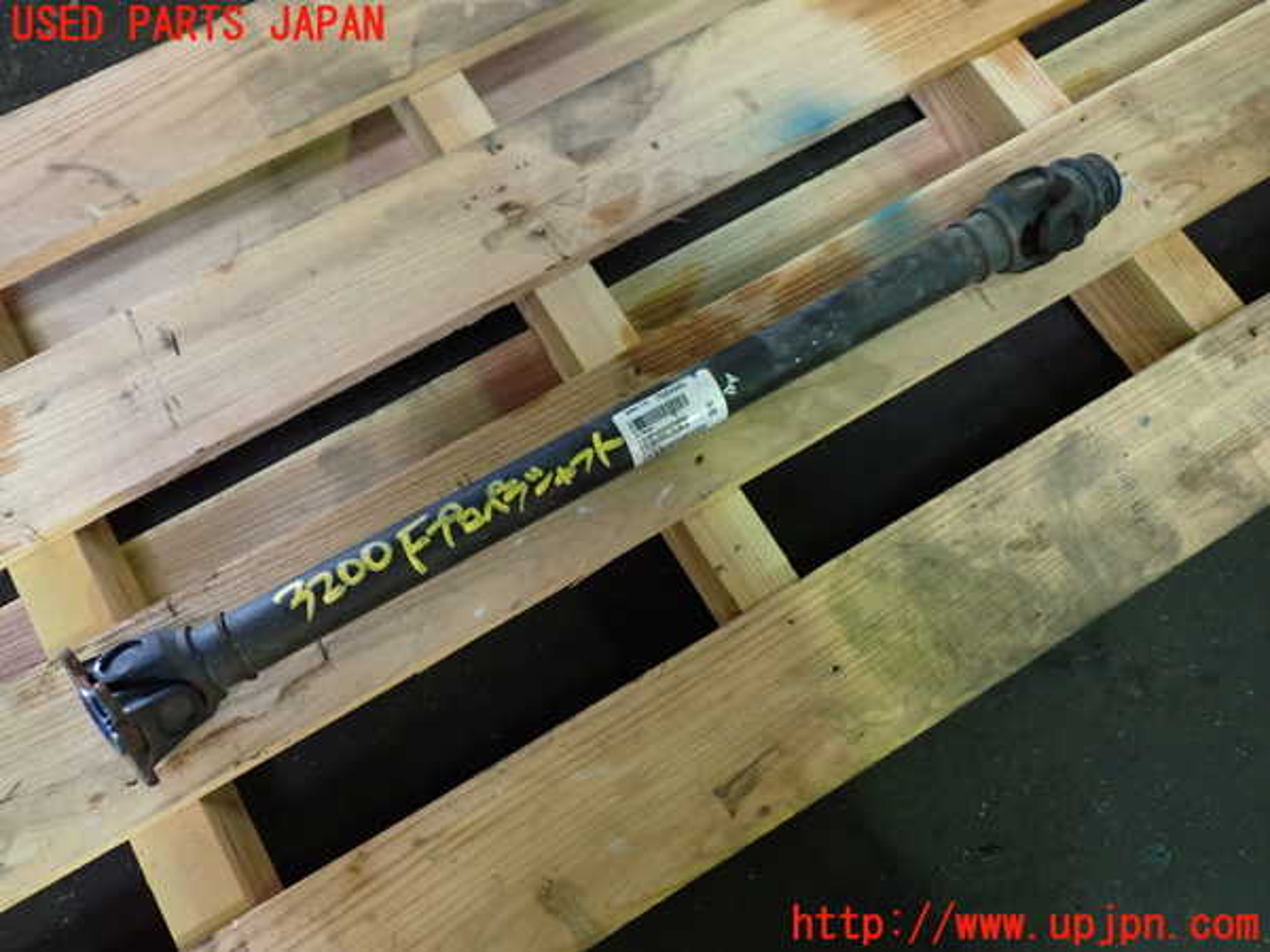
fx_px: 1101
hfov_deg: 60.0
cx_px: 635
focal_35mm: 30
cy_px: 476
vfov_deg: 46.8
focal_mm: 5.4
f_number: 2.3
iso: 500
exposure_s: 1/30
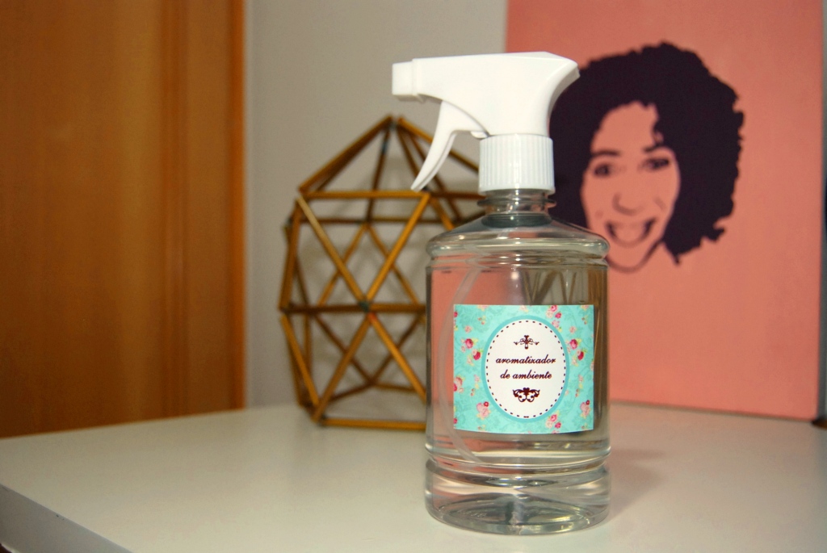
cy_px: 276
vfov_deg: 37.0
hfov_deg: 53.1
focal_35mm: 36
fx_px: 828
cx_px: 414
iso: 500
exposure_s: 1/60
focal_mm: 24
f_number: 4.5
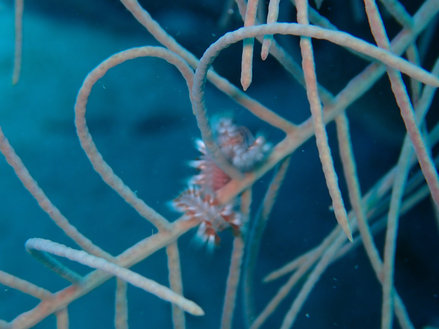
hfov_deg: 19.6
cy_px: 164
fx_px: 1268
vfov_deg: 14.8
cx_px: 220
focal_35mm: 100
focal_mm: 18
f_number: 6.3
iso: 200
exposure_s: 1/200
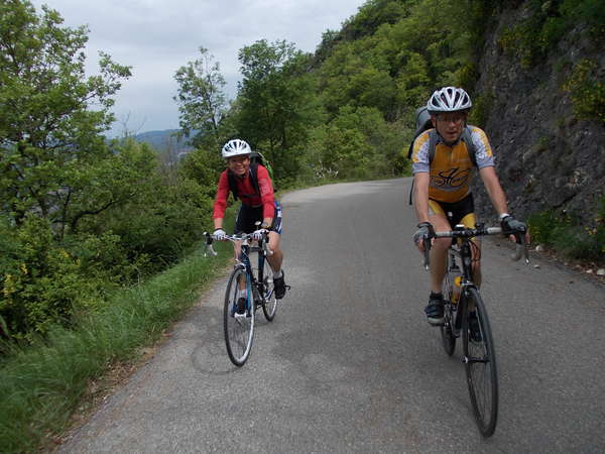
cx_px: 302
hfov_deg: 63.4
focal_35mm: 28
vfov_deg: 49.7
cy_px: 227
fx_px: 489
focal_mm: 4
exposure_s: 1/320
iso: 80
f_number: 5.4
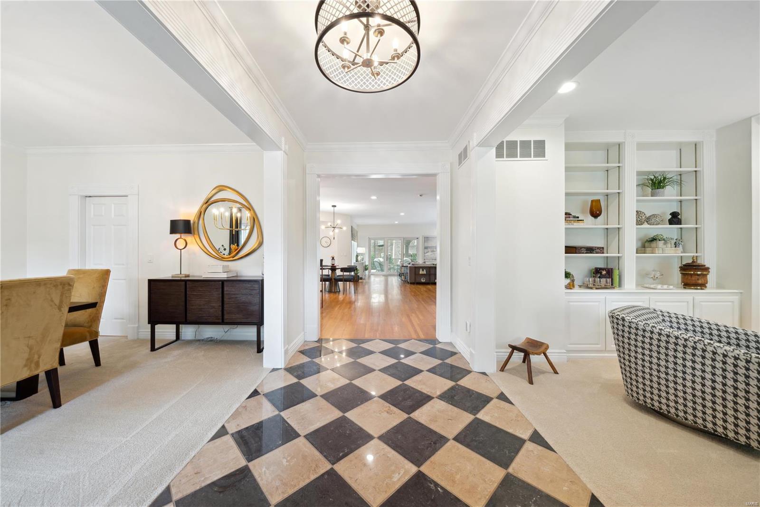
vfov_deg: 90.0
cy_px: 254
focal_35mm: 12
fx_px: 253
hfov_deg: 112.6
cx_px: 380
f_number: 8
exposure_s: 1/8
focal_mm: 12
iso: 250
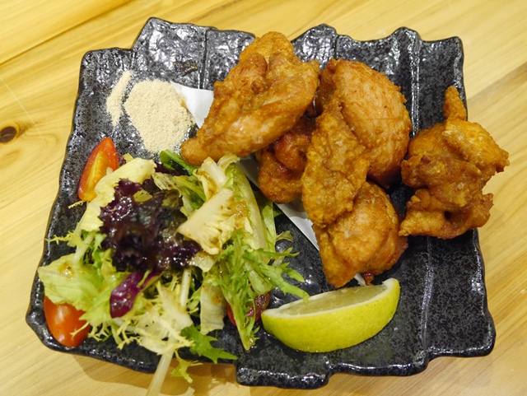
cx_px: 264
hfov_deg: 51.3
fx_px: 548
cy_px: 198
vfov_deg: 39.7
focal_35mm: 36
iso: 3200
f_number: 4
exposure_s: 1/50
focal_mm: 18
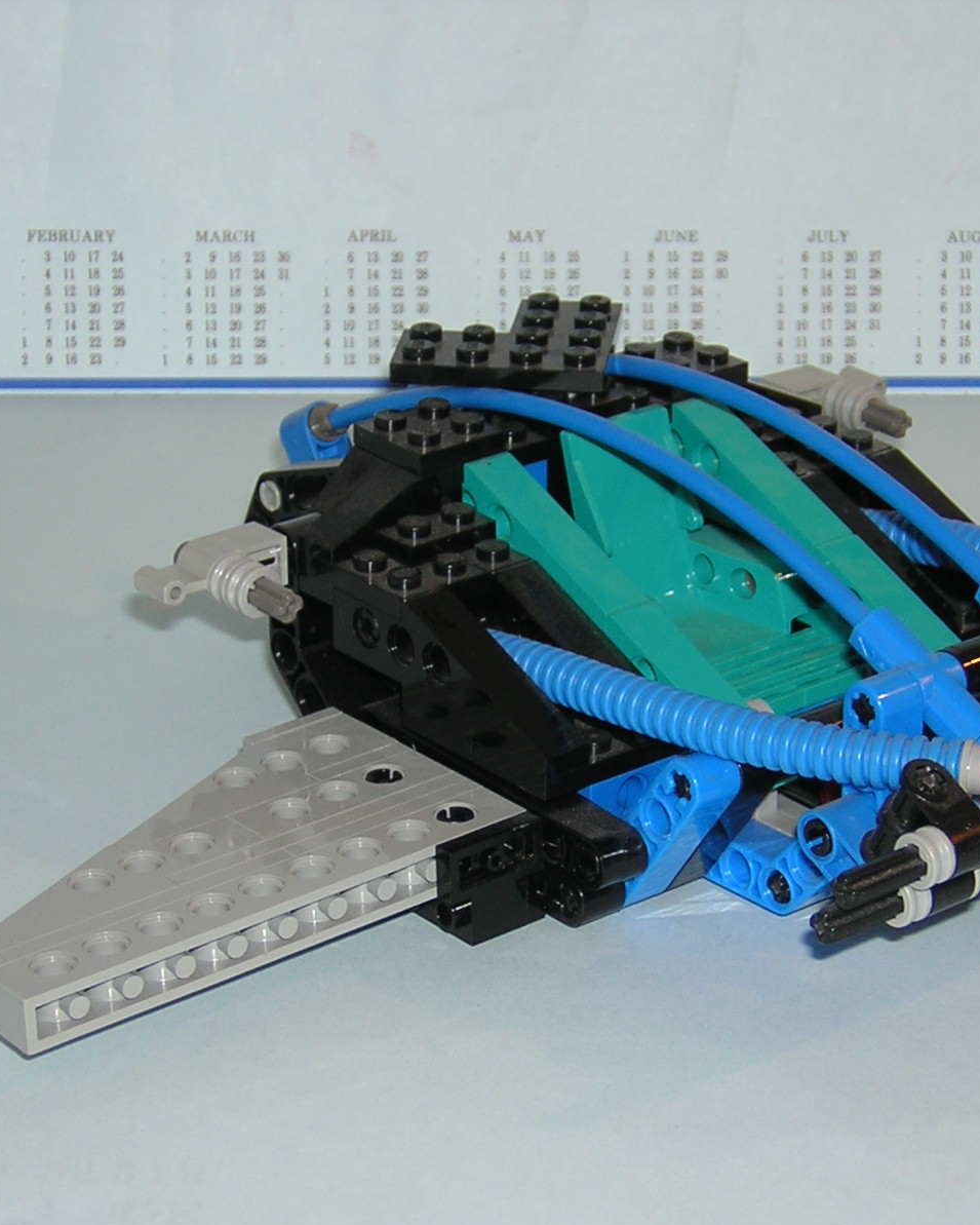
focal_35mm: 106
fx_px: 3842
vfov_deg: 18.1
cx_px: 650
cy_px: 614
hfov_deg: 14.5
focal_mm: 10.6
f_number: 4
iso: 100
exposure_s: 1/60.1
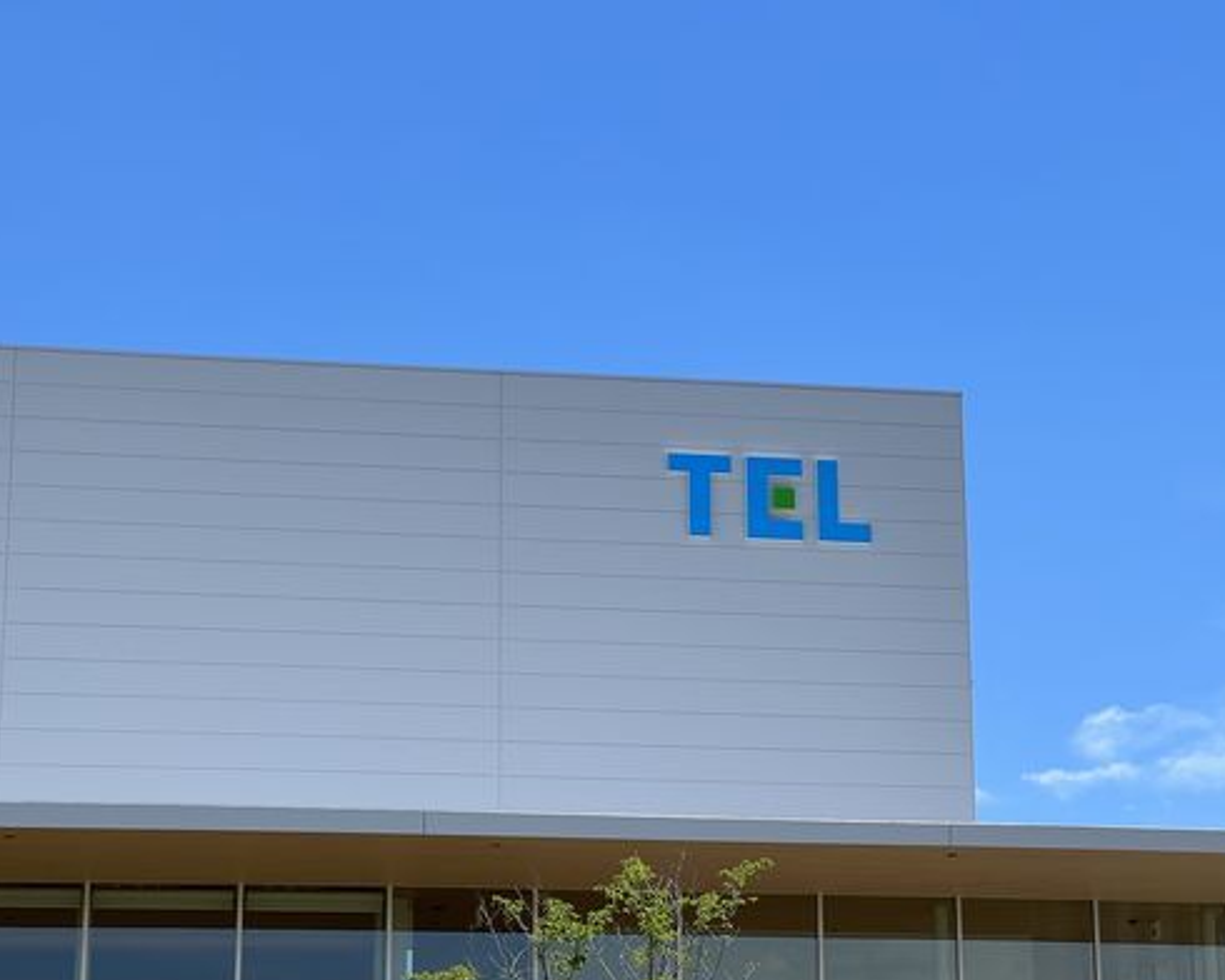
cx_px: 730
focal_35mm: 92
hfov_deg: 20.8
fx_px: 3335
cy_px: 542
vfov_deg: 16.7
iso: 32
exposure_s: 1/896
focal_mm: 9
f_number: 2.8
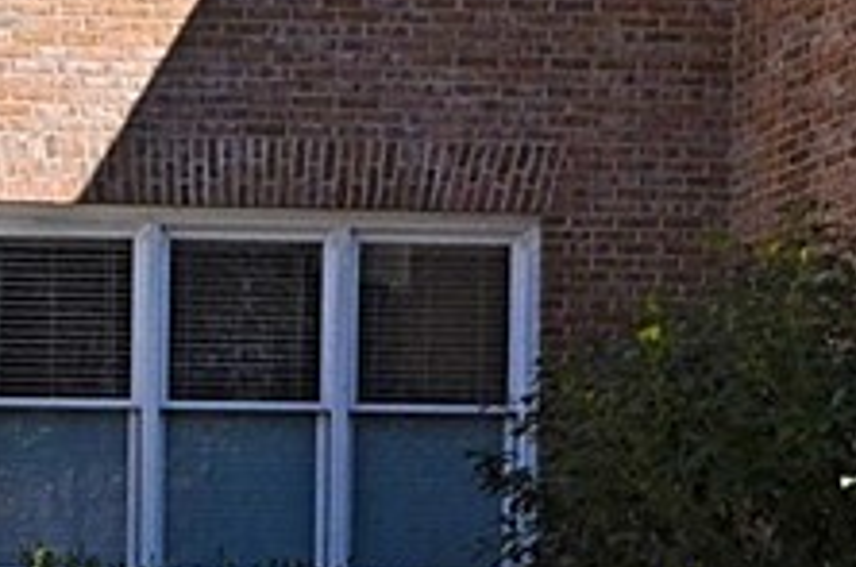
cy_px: 33
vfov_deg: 13.1
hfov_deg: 18.2
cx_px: -330
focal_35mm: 103
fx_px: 2444
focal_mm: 14
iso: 400
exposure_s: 1/400
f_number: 10
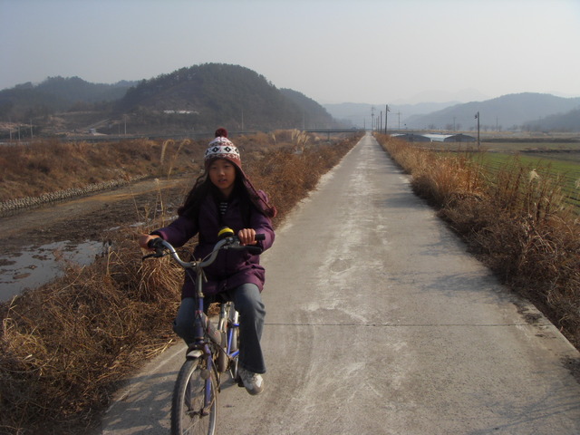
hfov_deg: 47.9
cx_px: 290
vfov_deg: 36.8
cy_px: 218
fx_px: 653
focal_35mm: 39
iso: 80
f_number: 6.2
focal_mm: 6.6
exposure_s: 1/350
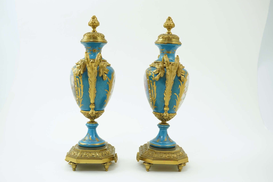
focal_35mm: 46
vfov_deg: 29.2
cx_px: 135
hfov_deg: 42.7
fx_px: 349
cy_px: 91
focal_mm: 30
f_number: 9
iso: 640
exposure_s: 1/50
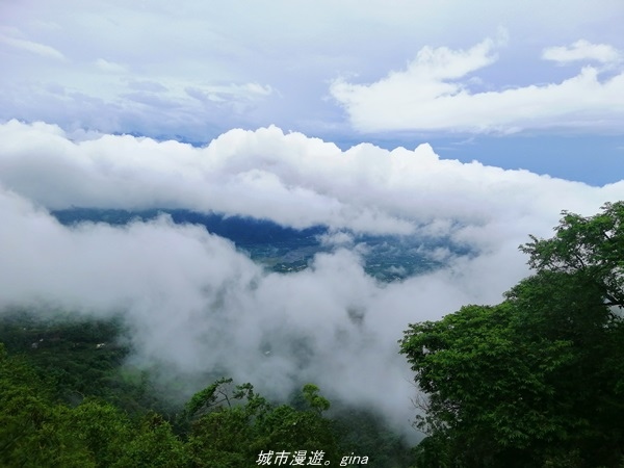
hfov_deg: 67.3
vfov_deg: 53.1
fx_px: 469
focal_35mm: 26
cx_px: 312
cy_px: 234
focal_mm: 3.81
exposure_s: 1/1866
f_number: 2.2
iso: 50
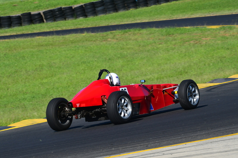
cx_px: 119
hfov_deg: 6.9
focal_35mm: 300
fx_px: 1983
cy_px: 79
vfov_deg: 4.6
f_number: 13
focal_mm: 200
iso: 500
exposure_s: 1/640
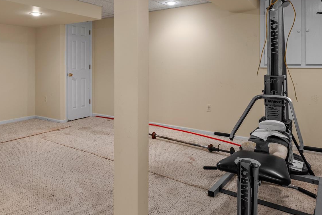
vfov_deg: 44.3
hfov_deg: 62.9
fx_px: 259
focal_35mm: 29
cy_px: 72
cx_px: 124
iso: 400
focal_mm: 16
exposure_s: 1/1.67
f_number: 8
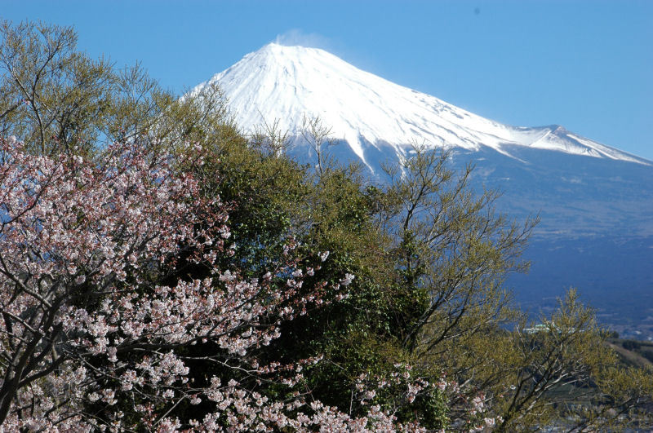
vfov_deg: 10.6
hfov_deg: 15.9
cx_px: 326
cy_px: 216
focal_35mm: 129
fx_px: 2337
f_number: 10
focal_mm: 86
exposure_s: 1/400
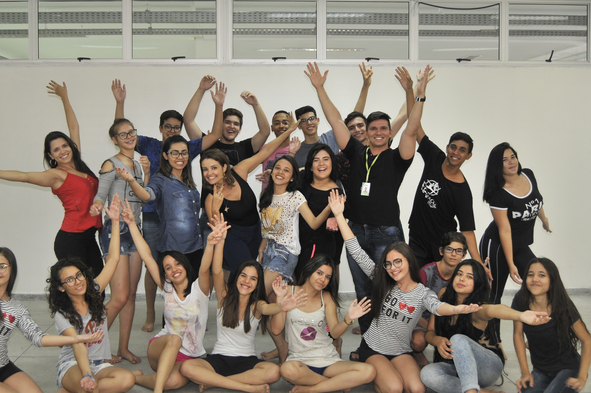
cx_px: 252
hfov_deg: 44.4
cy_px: 184
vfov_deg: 30.4
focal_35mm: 44
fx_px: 721
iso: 360
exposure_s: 1/60
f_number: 3.8
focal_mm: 22
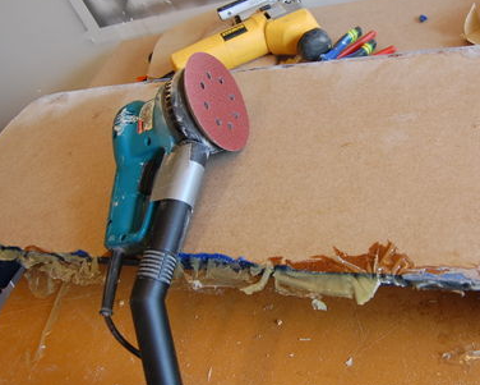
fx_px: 611
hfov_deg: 42.4
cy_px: 182
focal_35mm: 43
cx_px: 317
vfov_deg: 34.9
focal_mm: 18
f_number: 3.5
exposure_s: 1/40
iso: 400
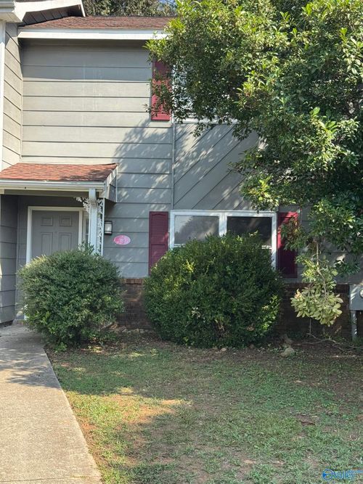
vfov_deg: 39.7
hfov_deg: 30.3
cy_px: 242
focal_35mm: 48
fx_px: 671
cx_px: 182
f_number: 1.78
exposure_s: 1/1011
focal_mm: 6.76
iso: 64
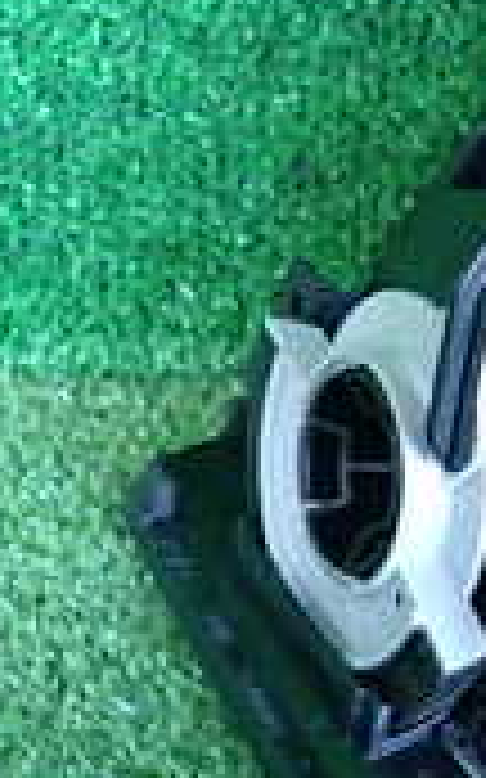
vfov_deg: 22.4
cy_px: 225
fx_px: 1951
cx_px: 724
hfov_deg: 13.4
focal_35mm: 92
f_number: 2
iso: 400
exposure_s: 1/30
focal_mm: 4.5
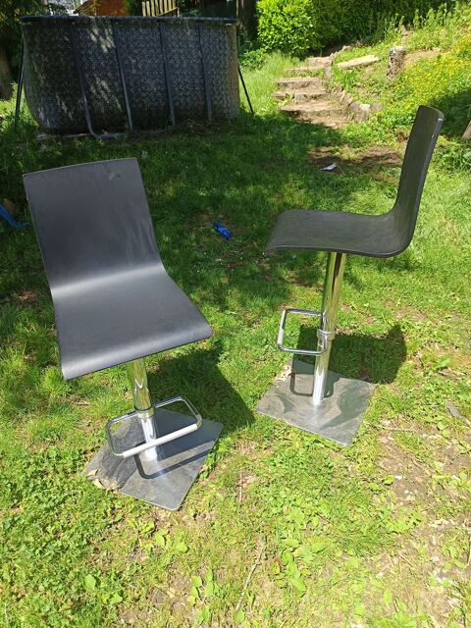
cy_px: 314
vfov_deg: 71.6
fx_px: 435
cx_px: 236
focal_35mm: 24
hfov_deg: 56.8
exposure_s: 1/210
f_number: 1.7
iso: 50
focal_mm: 5.31
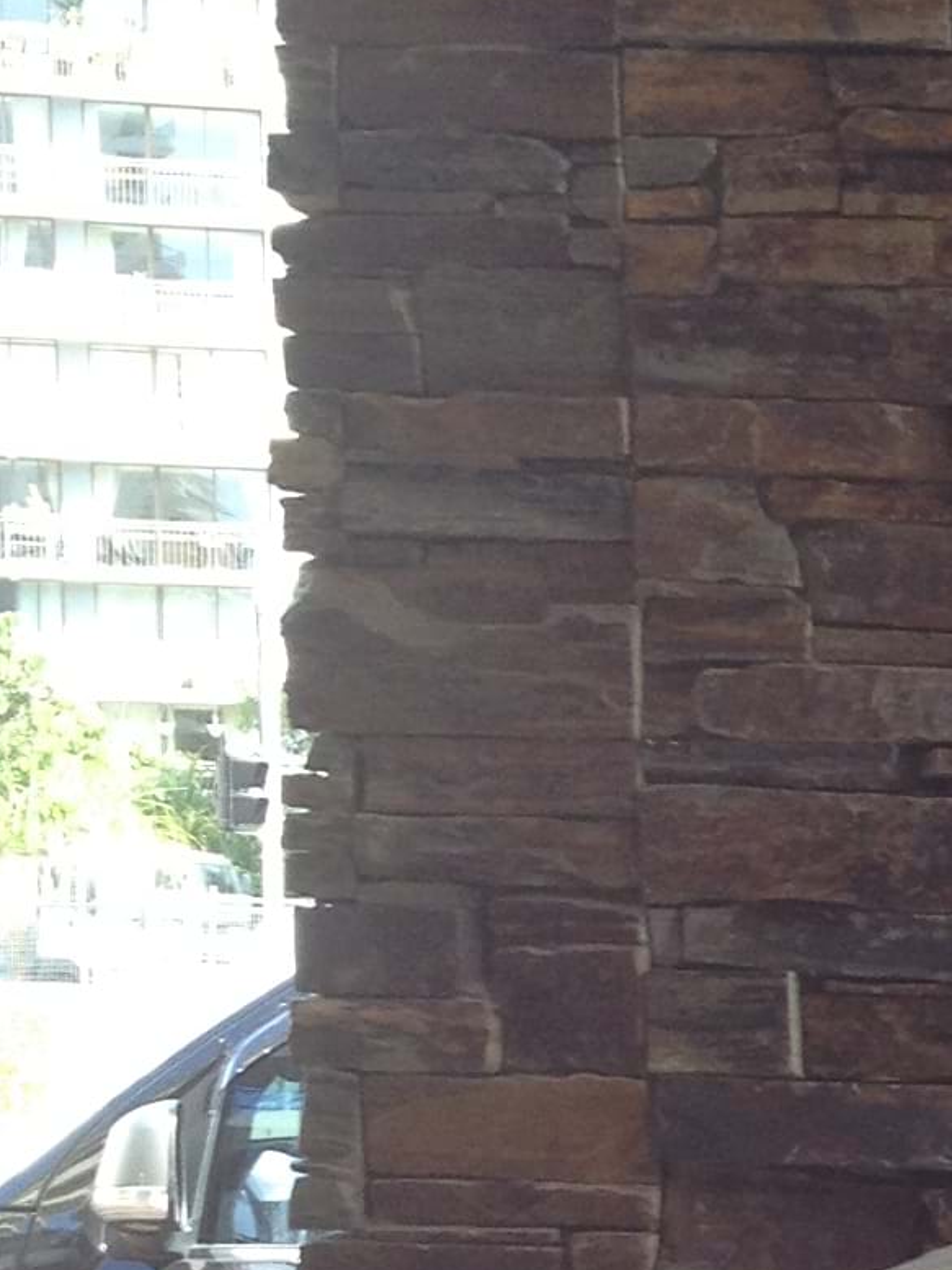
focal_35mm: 147
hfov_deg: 9.6
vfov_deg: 13.2
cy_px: 1397
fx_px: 5389
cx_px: 1762
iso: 50
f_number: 2.4
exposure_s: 1/161
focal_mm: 4.28
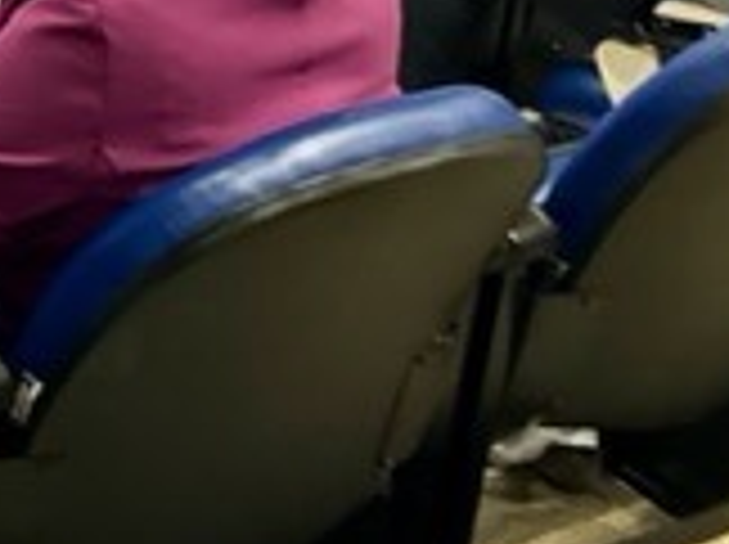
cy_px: -405
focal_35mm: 95
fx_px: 1998
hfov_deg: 17.1
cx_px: -576
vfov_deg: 14.0
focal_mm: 6.86
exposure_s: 1/60
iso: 800
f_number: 1.78
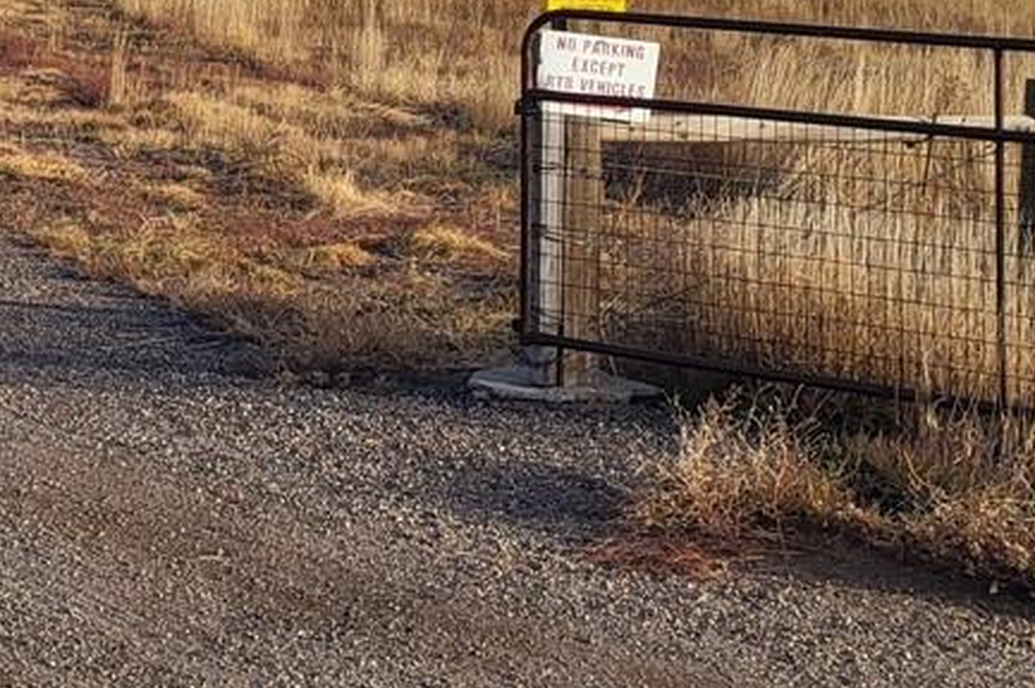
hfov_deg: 19.3
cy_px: -260
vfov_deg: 13.1
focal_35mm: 100
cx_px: -196
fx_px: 2873
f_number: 1.8
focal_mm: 5.4
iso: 40
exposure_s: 1/1695
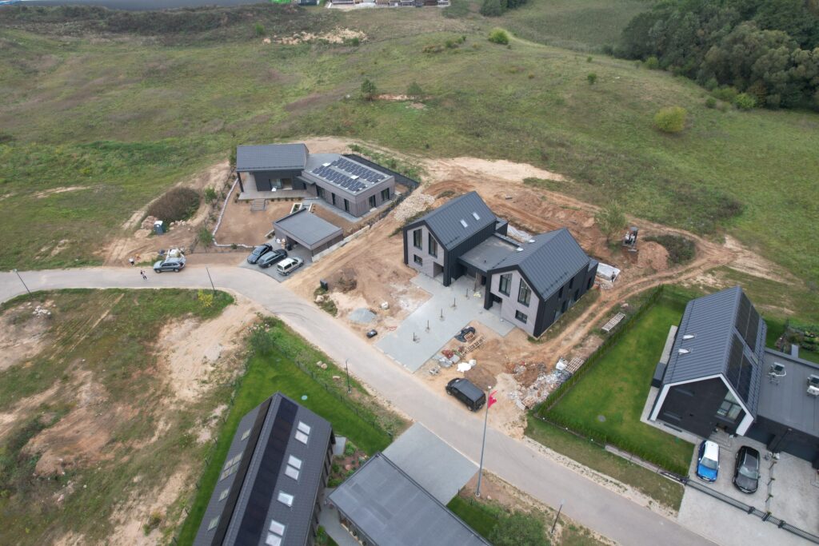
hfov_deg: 78.6
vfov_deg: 57.2
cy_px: 273
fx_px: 501
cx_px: 410
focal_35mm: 22
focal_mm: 8.38
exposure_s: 1/250
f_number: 2.8
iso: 100
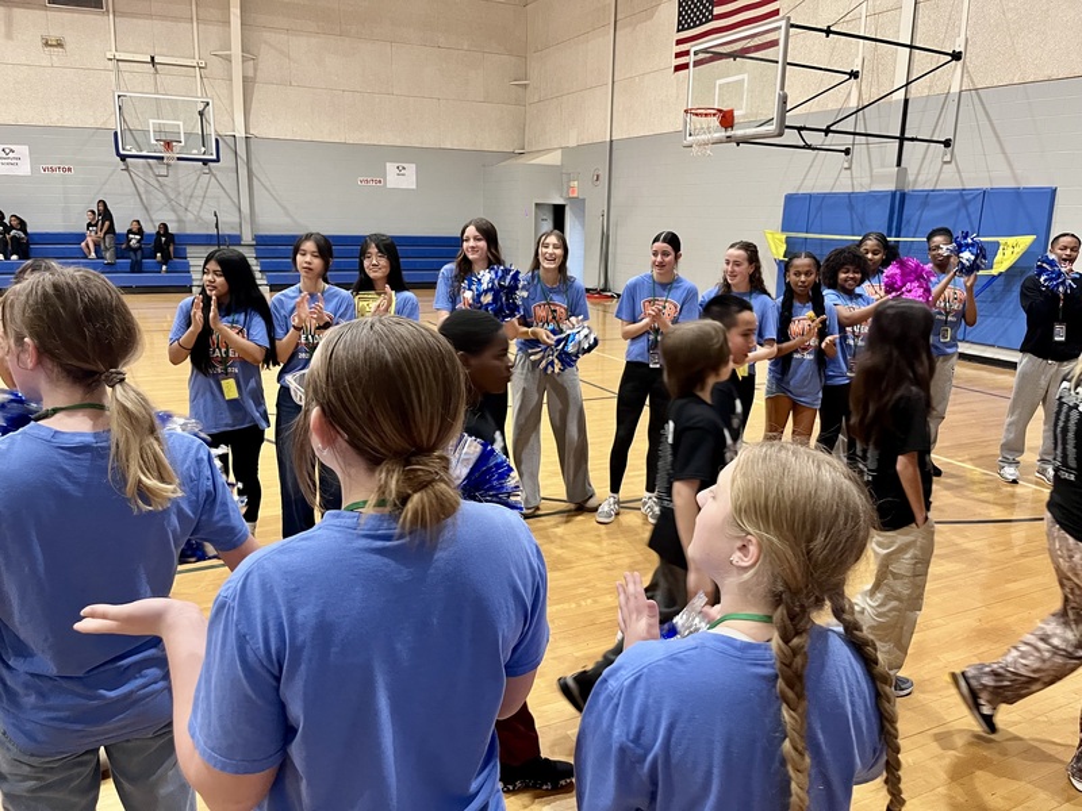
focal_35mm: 26
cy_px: 406
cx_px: 541
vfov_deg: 53.1
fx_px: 813
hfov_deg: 67.3
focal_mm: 5.1
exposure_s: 1/60
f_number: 1.6
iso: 320
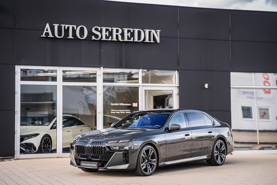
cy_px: 92
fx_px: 531
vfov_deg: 19.7
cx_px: 138
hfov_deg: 29.2
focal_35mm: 69
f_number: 4
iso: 500
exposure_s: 1/320
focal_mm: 69
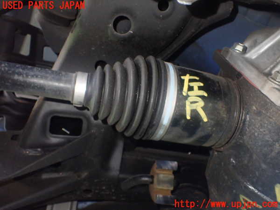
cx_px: 140
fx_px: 243
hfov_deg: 60.0
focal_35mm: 30
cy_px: 105
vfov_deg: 46.8
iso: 800
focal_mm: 5.4
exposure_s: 1/30
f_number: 2.3
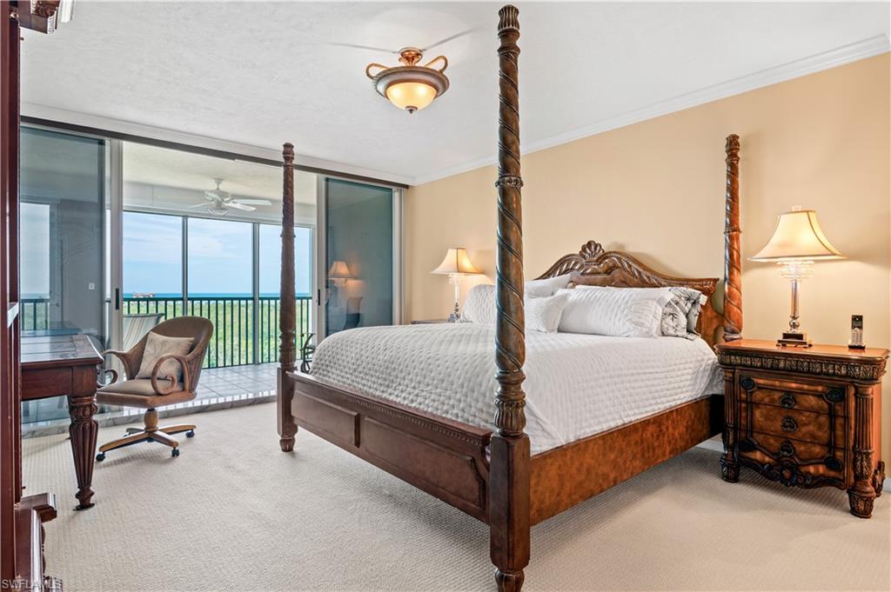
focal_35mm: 19
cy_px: 296
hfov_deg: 87.0
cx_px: 446
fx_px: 470
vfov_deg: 64.5
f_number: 10
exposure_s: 1/2.5
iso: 320
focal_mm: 19
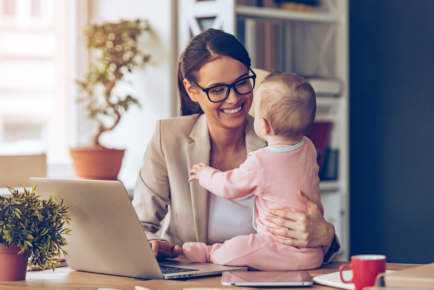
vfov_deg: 11.0
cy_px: 145
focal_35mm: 125
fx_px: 1507
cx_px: 217
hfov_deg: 16.4
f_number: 3.2
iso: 400
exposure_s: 1/100
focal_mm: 125
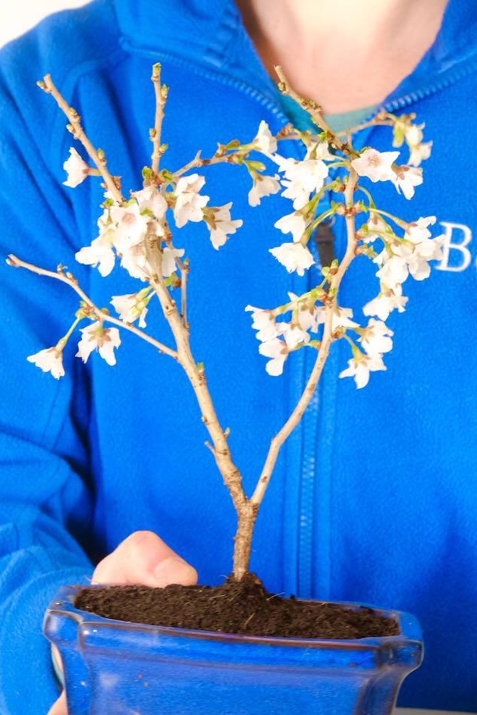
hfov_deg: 8.2
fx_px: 3318
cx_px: 309
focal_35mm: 167
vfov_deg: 12.3
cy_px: 412
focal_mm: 81.9
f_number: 13
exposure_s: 1/15
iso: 2000
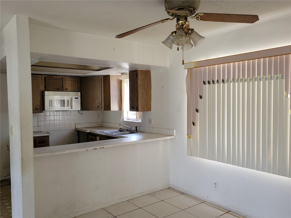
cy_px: 109
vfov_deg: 53.1
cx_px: 146
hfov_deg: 67.3
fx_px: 219
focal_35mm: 26
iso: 125
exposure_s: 1/60
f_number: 1.8
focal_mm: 5.4
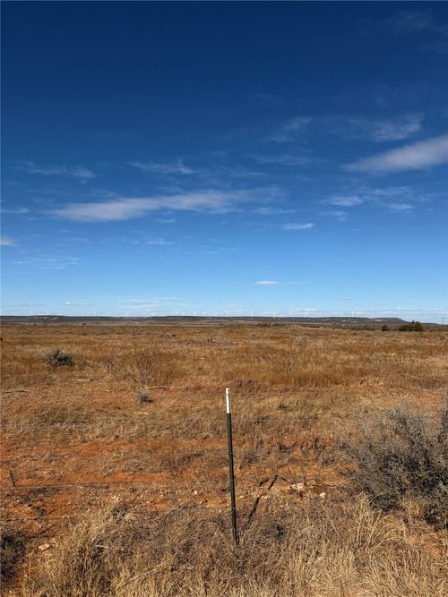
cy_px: 298
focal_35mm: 24
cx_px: 224
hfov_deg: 56.8
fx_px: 414
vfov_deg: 71.6
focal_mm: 6.76
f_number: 1.78
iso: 80
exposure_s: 1/9091
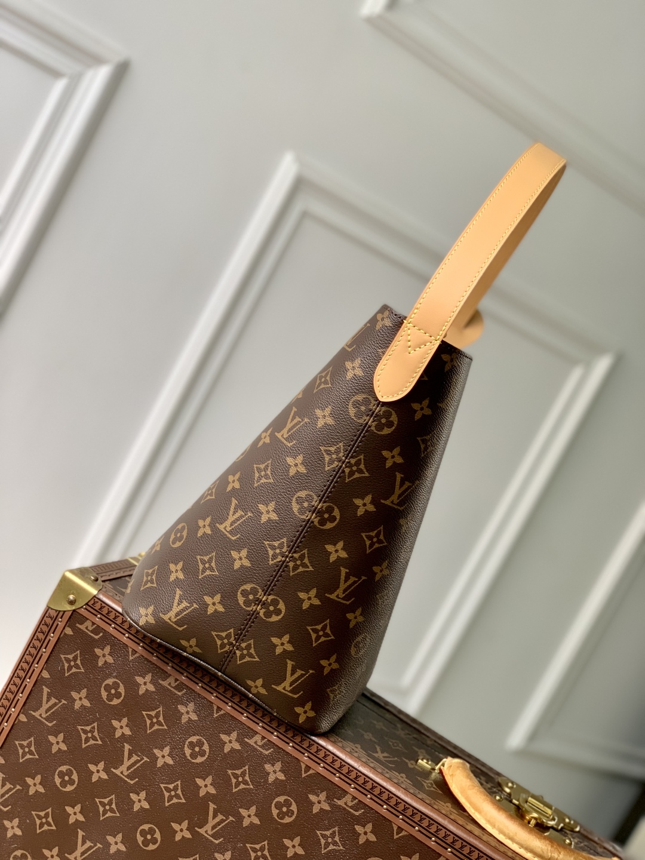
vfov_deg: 36.8
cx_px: 322
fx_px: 1292
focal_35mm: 52
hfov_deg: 28.0
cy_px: 430
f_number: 2.4
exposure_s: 1/122
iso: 80
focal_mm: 6
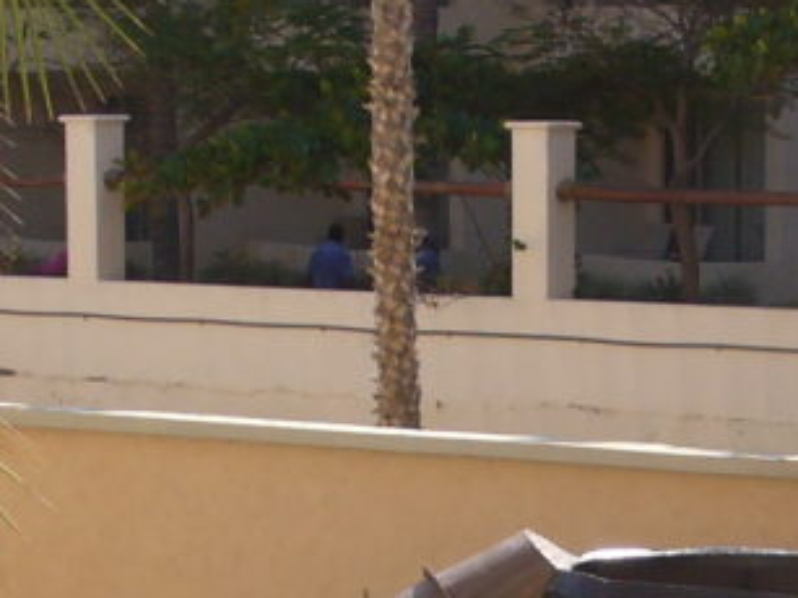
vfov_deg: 7.3
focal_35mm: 200
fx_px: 4609
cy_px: 764
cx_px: 769
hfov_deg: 9.8
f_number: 6
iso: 64
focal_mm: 7.9
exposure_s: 1/200
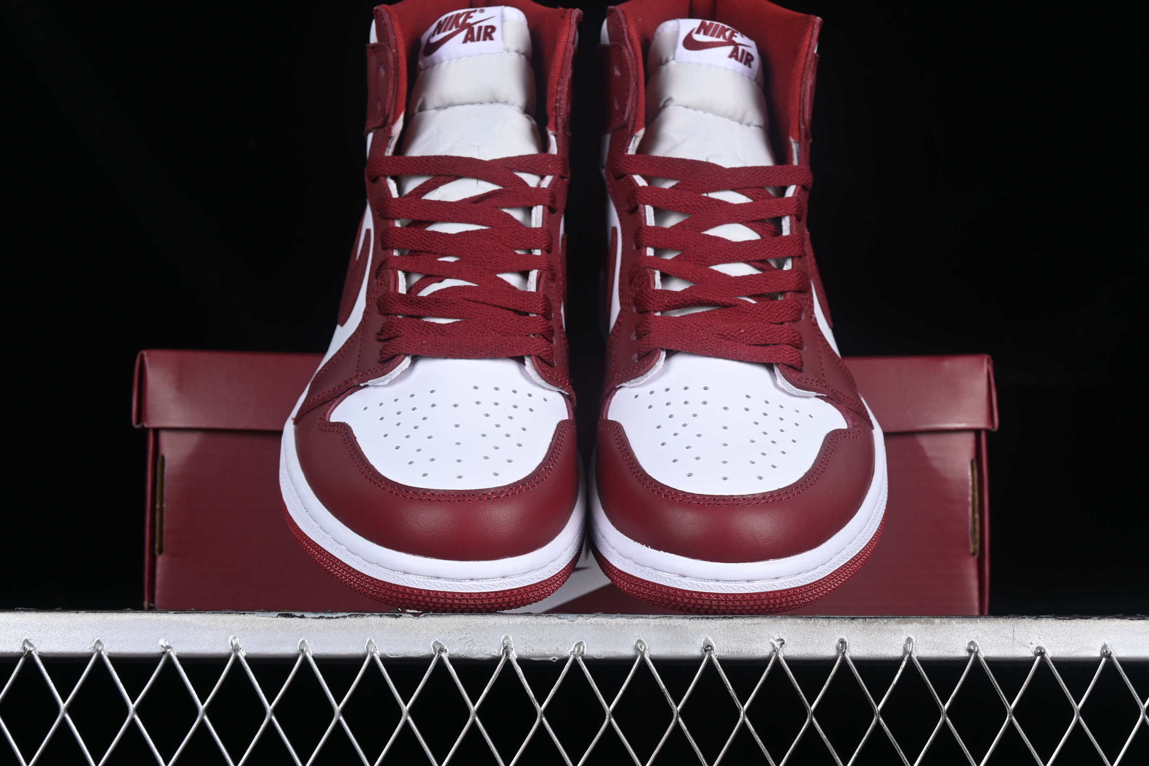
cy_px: 383
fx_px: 2394
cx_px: 574
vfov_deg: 18.2
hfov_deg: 27.0
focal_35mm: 75
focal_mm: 50
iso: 160
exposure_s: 1/80
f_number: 8
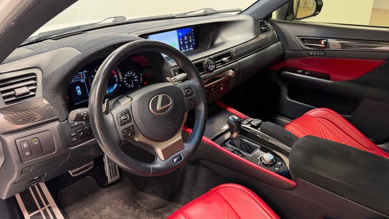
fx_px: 279
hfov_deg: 69.8
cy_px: 73
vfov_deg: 42.4
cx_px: 199
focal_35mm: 27
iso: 160
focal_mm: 6.76
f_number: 1.78
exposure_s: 1/60
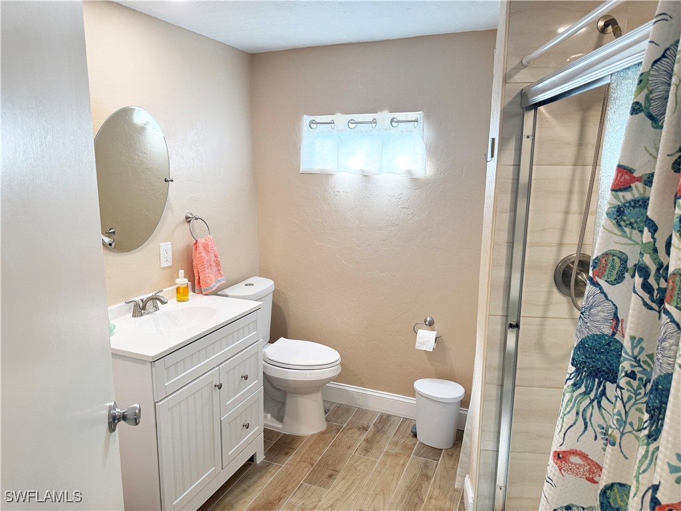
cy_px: 256
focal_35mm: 24
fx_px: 472
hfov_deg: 71.6
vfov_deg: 56.8
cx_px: 340
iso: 100
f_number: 1.78
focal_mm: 6.76
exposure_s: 1/139
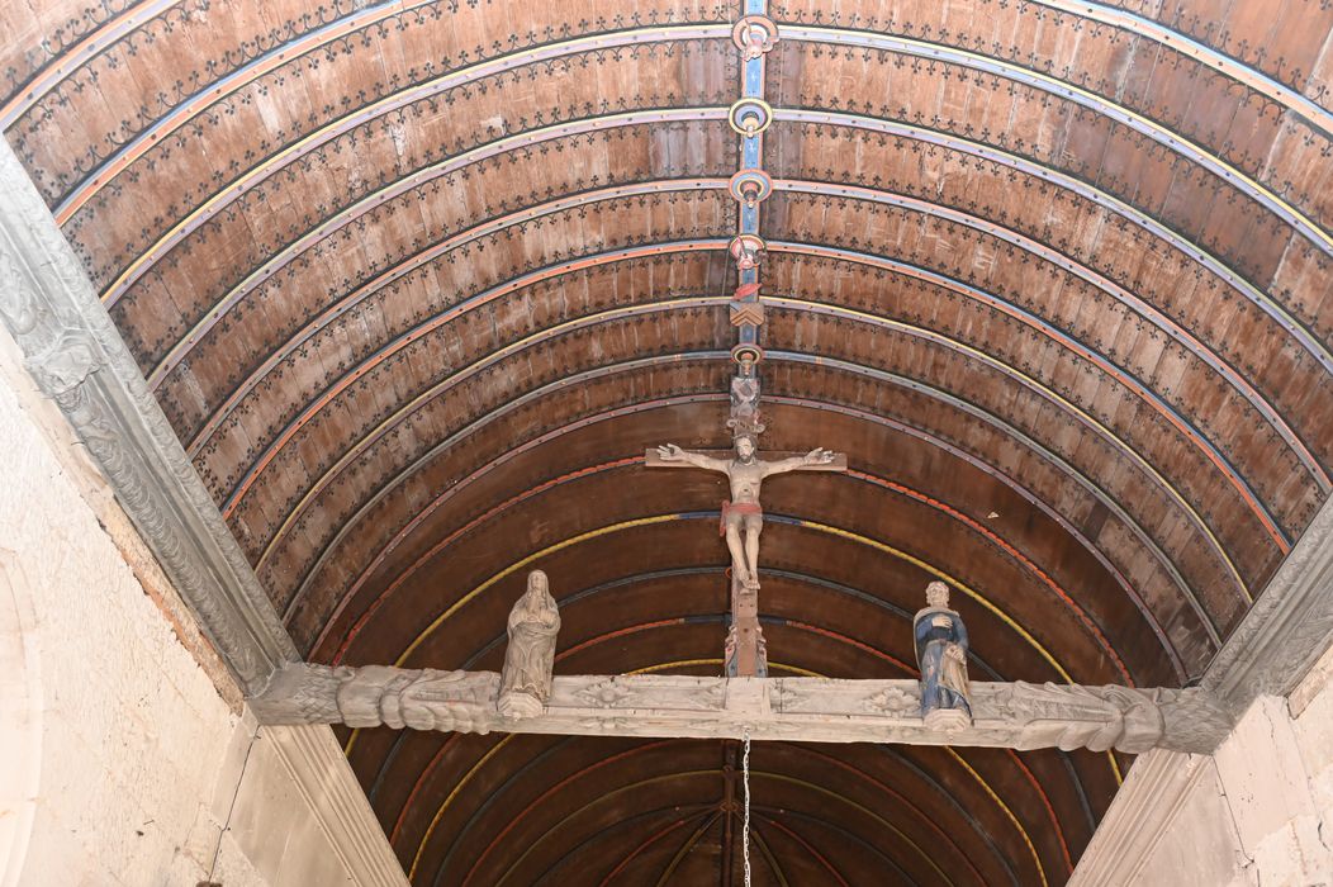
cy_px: 444
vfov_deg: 38.8
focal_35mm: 34
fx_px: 1258
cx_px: 666
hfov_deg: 55.8
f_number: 4.8
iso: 6400
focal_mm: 34
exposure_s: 1/60
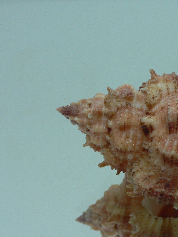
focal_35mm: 60
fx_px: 411
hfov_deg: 23.7
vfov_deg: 32.1
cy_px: 146
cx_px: 164
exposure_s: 1/60
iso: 80
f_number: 2.8
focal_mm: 4.6
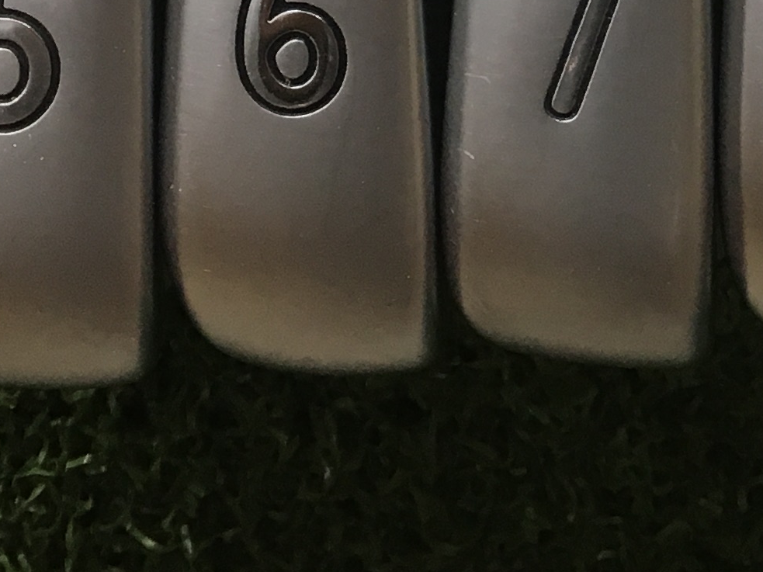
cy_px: -549
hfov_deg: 16.3
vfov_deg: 11.3
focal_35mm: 119
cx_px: 724
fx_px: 2623
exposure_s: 1/30
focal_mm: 4.15
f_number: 2.2
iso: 50
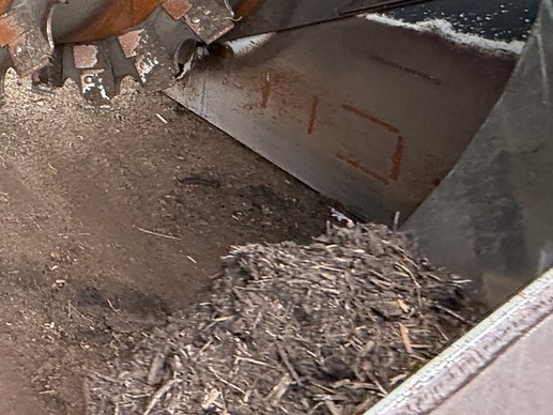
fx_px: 655
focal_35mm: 41
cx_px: -86
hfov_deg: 36.8
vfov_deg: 30.8
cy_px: -57
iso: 160
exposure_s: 1/99
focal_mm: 2.22
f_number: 2.2
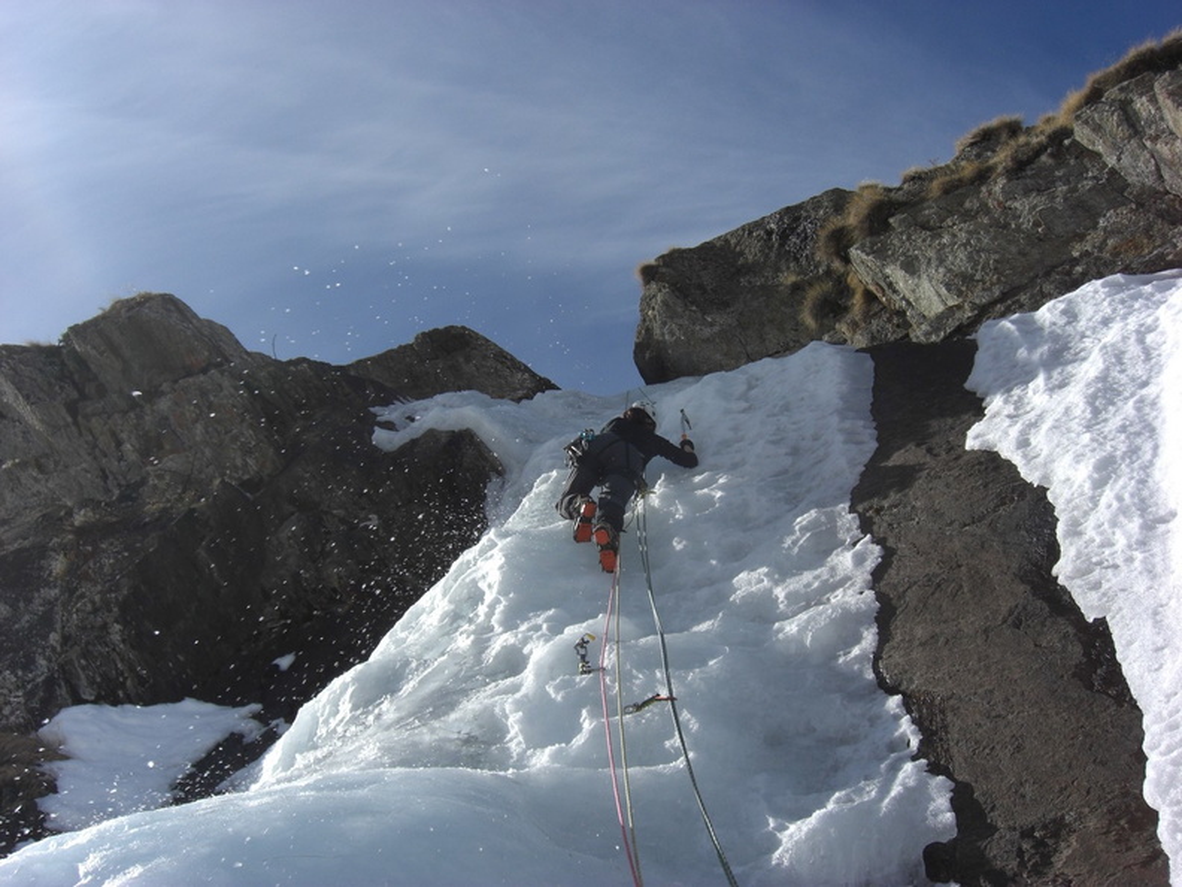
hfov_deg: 49.0
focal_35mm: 38
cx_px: 591
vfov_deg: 37.7
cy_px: 444
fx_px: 1298
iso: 80
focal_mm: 7.9
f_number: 8
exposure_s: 1/250
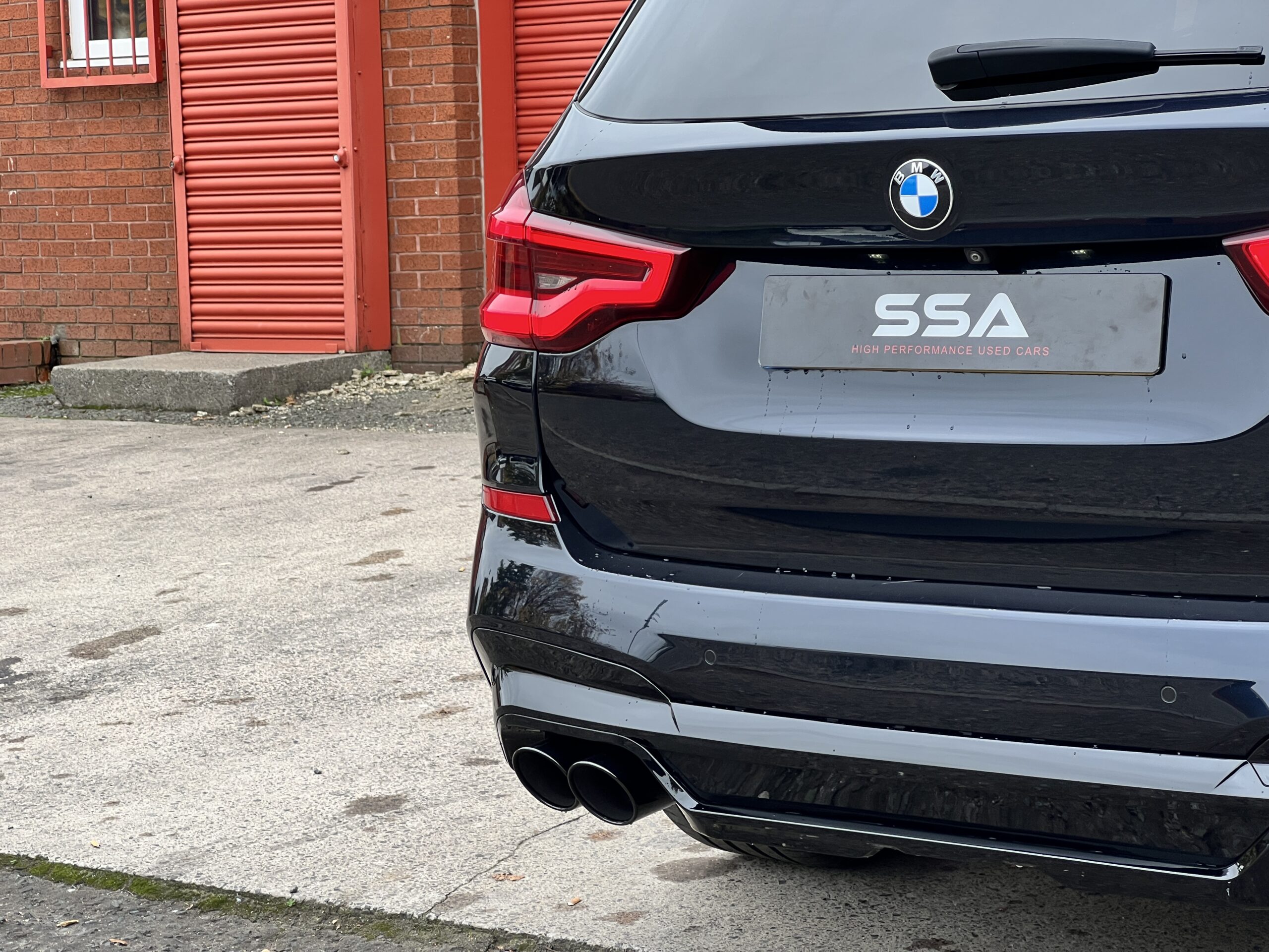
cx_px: 634
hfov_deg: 25.3
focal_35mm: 77
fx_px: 2823
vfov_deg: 19.1
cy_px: 476
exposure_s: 1/99
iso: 64
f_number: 2.8
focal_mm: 9
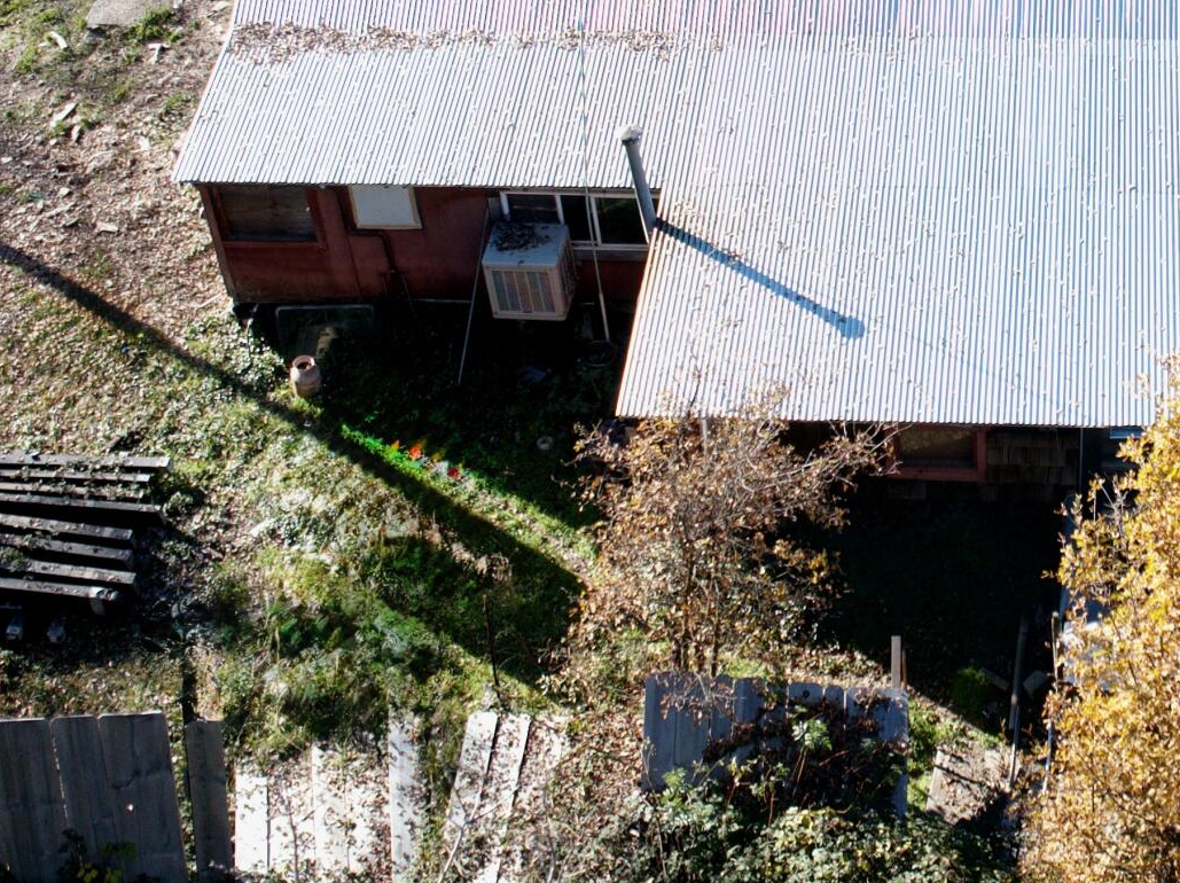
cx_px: 991
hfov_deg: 27.1
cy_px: 250
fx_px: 2384
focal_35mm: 70
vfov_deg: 20.9
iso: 390
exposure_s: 1/1250
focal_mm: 12.29
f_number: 2.8
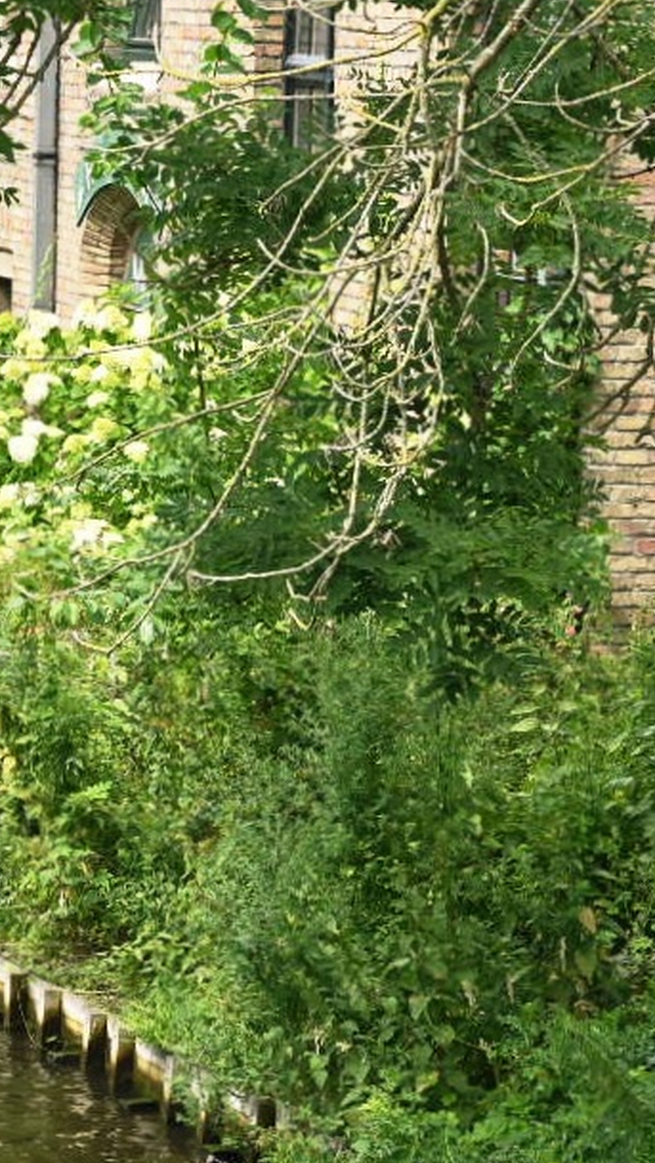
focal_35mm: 191
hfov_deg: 6.2
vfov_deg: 11.3
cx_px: -709
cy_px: 405
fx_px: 5892
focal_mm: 70
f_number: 9
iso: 400
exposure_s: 1/323
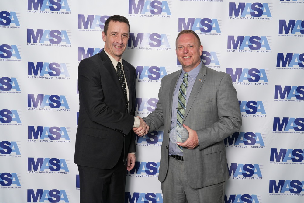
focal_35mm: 42
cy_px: 104
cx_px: 155
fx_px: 355
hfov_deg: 46.4
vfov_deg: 31.9
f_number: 11
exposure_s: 1/60
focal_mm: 41
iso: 250
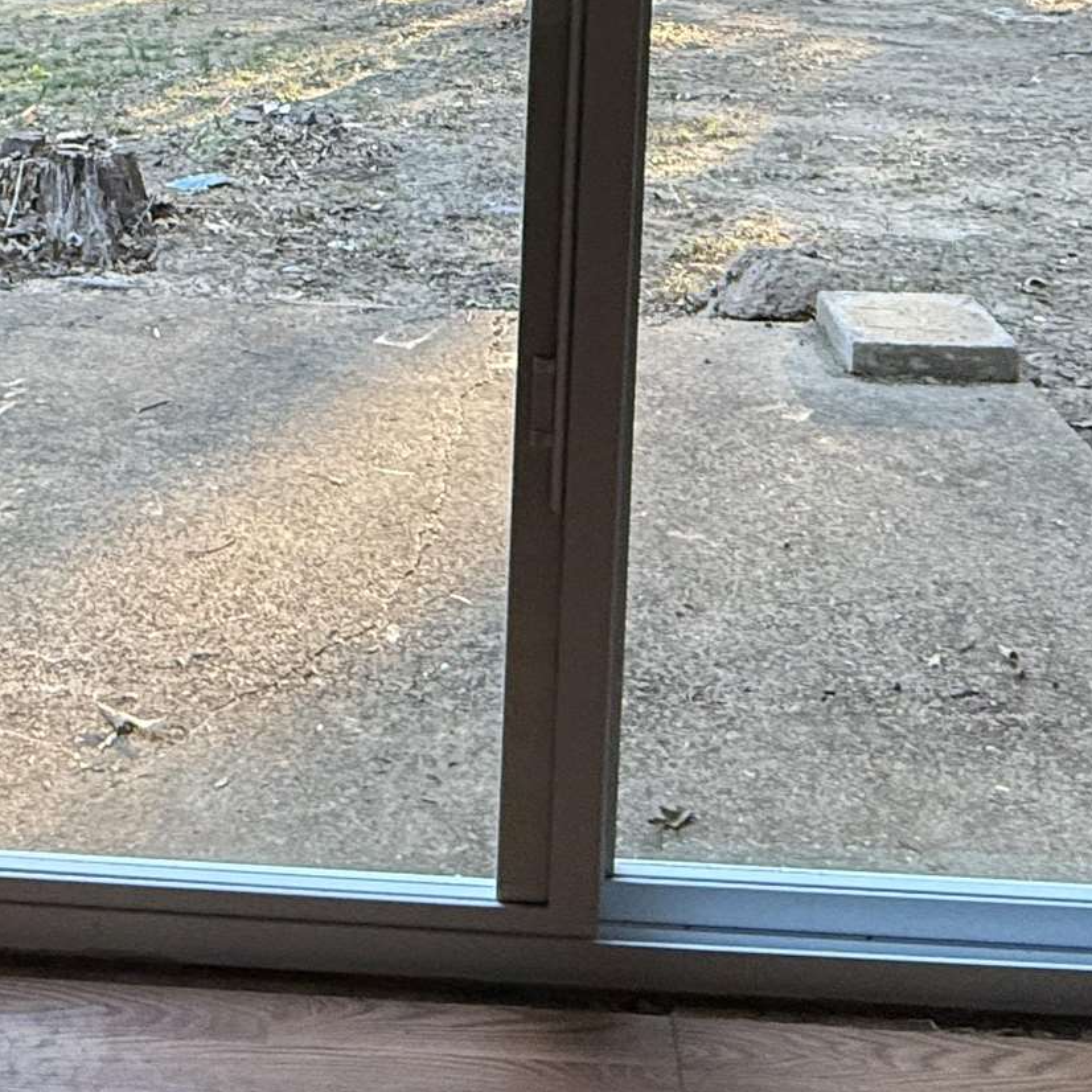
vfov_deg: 33.4
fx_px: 1642
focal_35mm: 46
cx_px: 420
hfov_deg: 36.6
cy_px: -25
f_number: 2.2
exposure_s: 1/120
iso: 250
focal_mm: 2.22
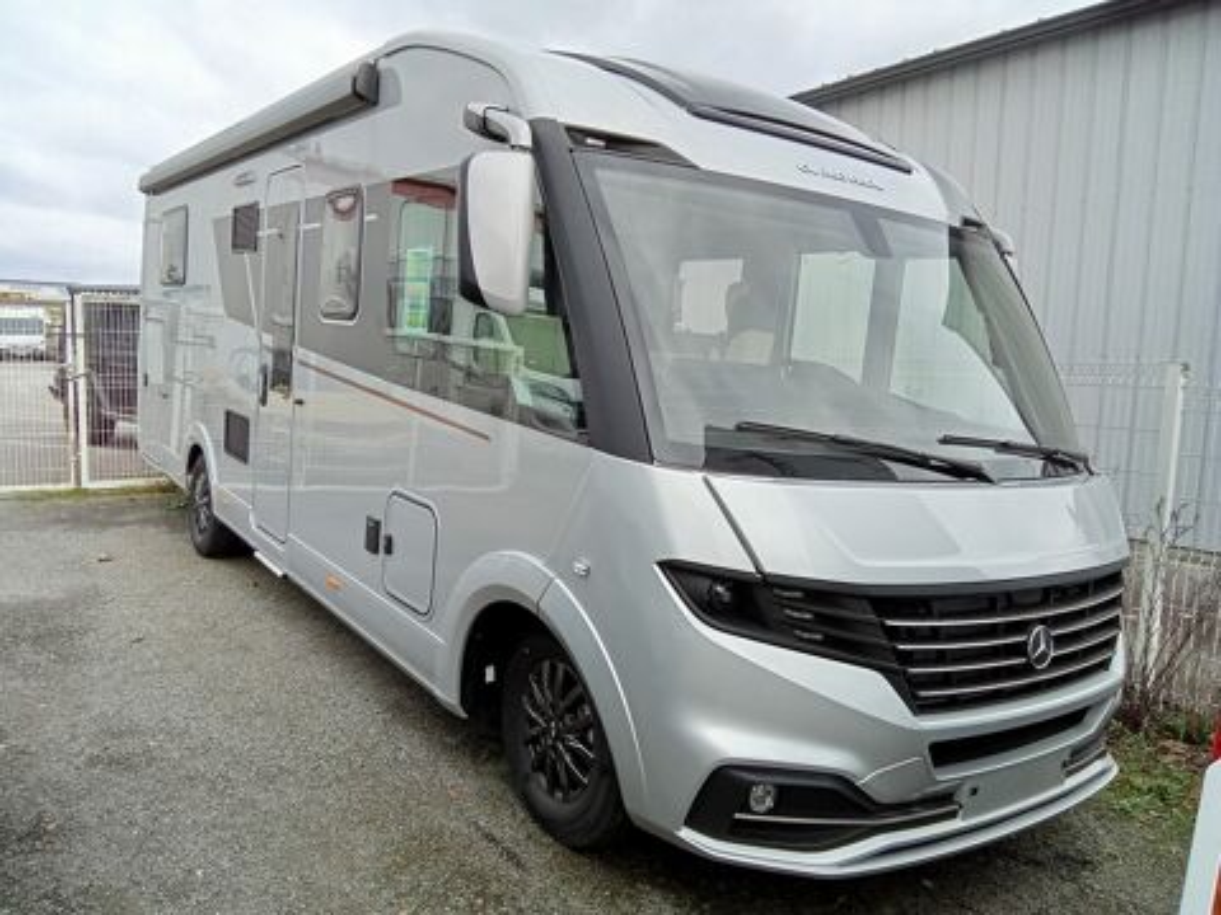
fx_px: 988
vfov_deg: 49.7
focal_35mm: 28
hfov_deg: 63.4
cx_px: 610
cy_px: 458
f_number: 2
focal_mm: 2.78
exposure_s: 1/186
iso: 100
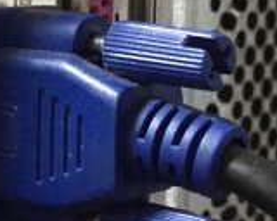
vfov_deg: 14.3
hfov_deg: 17.7
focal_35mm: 108
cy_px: 99
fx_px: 885
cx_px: 62
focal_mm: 4.15
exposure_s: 1/17
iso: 400
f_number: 2.2
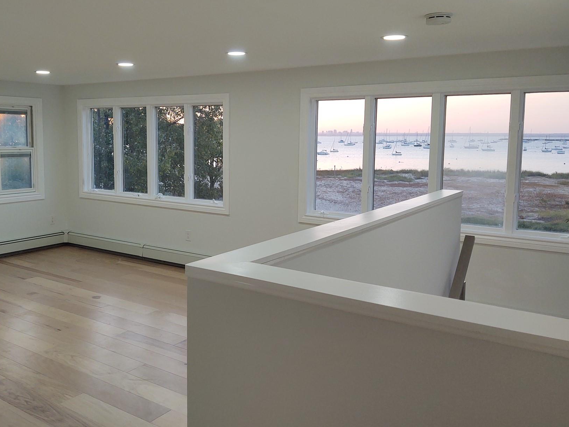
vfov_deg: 41.8
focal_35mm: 34
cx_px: 227
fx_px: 559
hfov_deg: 53.6
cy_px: 193
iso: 100
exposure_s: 1/222
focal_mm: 4.75
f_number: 1.7
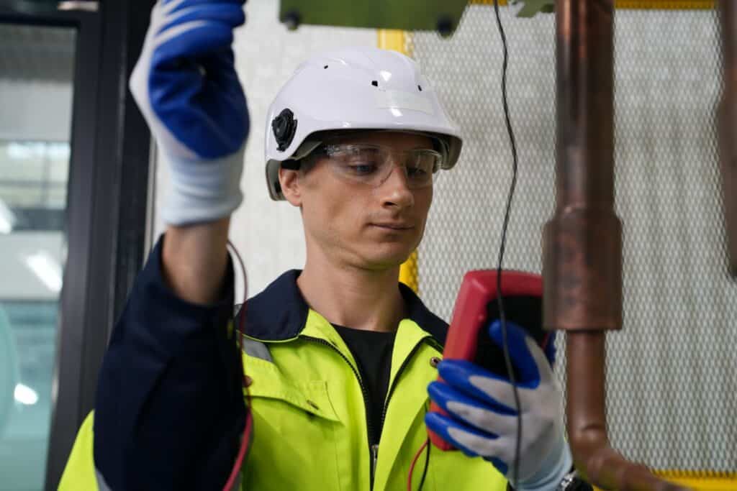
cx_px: 368
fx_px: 1024
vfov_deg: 27.0
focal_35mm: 50
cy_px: 246
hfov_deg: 39.6
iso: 500
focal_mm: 50
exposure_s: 1/50
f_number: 3.5
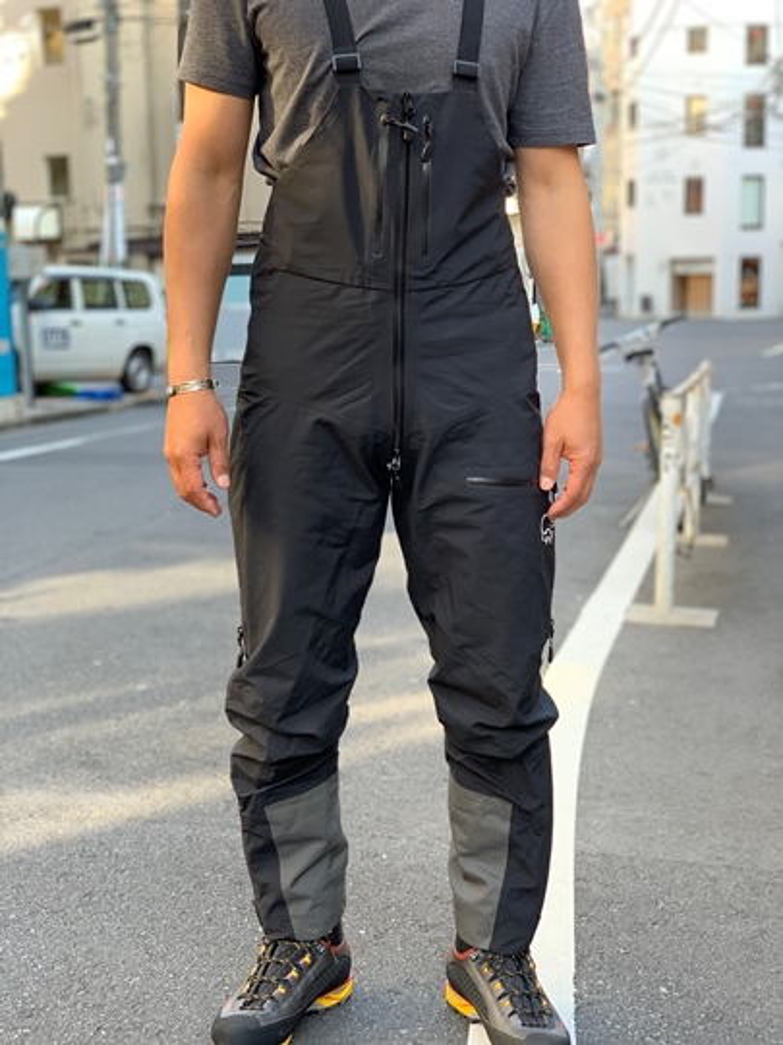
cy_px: 522
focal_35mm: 52
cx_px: 392
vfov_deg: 36.8
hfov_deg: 28.0
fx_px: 1568
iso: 80
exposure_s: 1/122
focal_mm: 6
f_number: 2.4
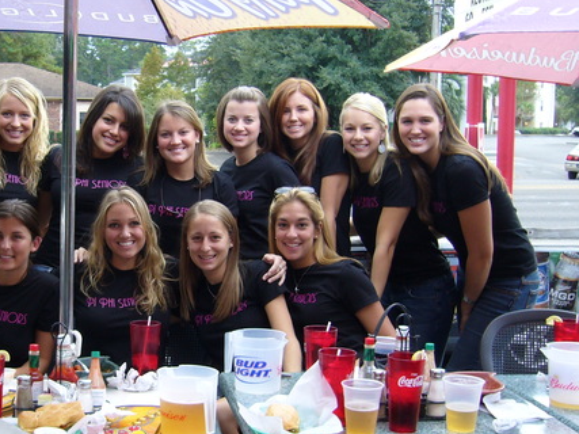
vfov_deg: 24.8
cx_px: 136
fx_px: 987
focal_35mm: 59
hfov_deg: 32.0
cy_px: 240
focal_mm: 5.8
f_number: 2.8
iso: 80
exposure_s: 1/30
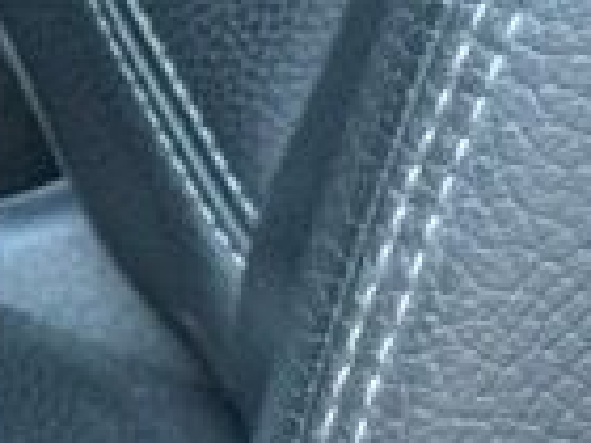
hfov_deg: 5.3
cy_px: 932
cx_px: -1212
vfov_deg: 4.2
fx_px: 5993
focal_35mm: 351
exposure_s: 1/60
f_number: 1.78
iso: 200
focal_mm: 6.76
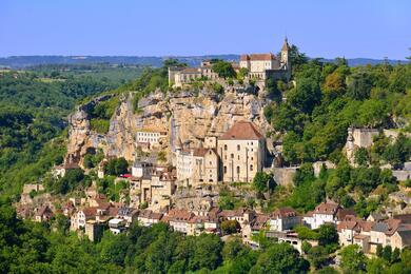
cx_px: 206
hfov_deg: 17.1
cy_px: 137
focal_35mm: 120
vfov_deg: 11.4
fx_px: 1370
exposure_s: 1/640
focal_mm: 120
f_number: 8
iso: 200
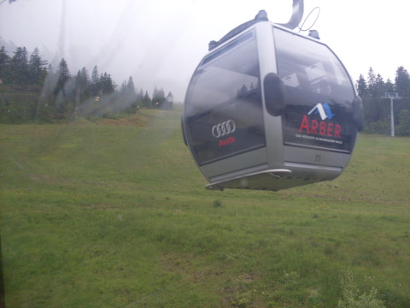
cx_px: 205
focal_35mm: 38
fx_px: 450
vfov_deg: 37.7
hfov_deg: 49.0
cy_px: 154
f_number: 2.8
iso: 80
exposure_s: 1/180
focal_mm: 6.3
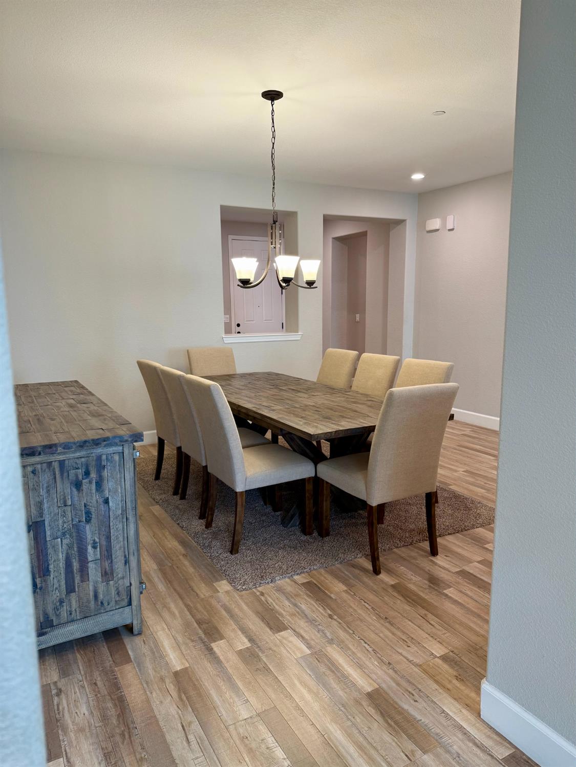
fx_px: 532
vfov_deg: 71.6
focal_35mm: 24
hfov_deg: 56.8
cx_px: 288
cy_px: 384
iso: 125
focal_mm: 6.76
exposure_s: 1/60
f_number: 1.78
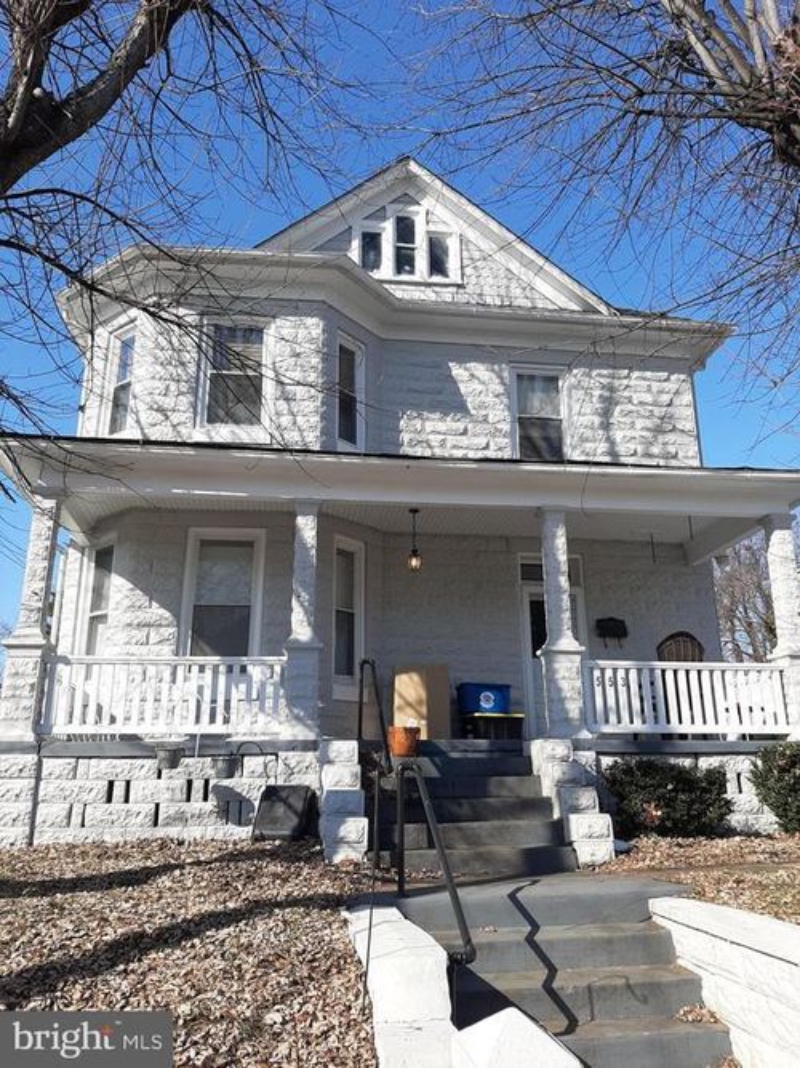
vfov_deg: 67.3
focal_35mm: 26
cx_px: 400
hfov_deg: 53.0
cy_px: 534
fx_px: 801
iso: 40
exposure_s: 1/2160
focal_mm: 3.93
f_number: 1.7
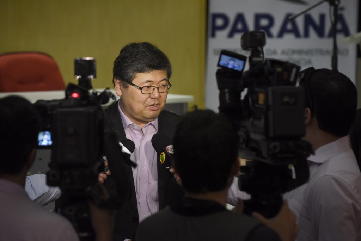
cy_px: 120
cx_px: 180
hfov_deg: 14.6
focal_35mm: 140
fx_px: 1405
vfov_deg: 9.8
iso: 3200
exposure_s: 1/160
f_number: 7.1
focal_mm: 140
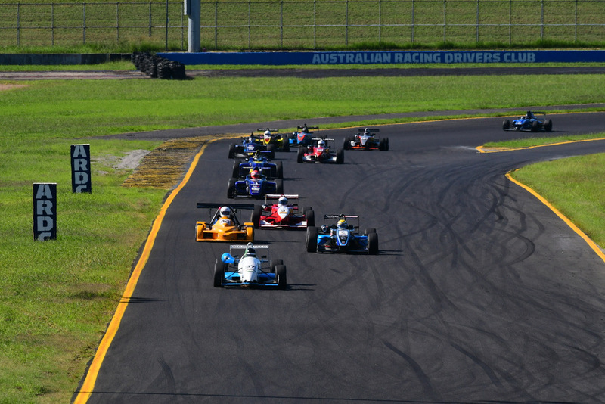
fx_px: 9582
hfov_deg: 3.6
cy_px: 202
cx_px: 302
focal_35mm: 570
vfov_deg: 2.4
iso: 500
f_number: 13
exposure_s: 1/640
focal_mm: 380
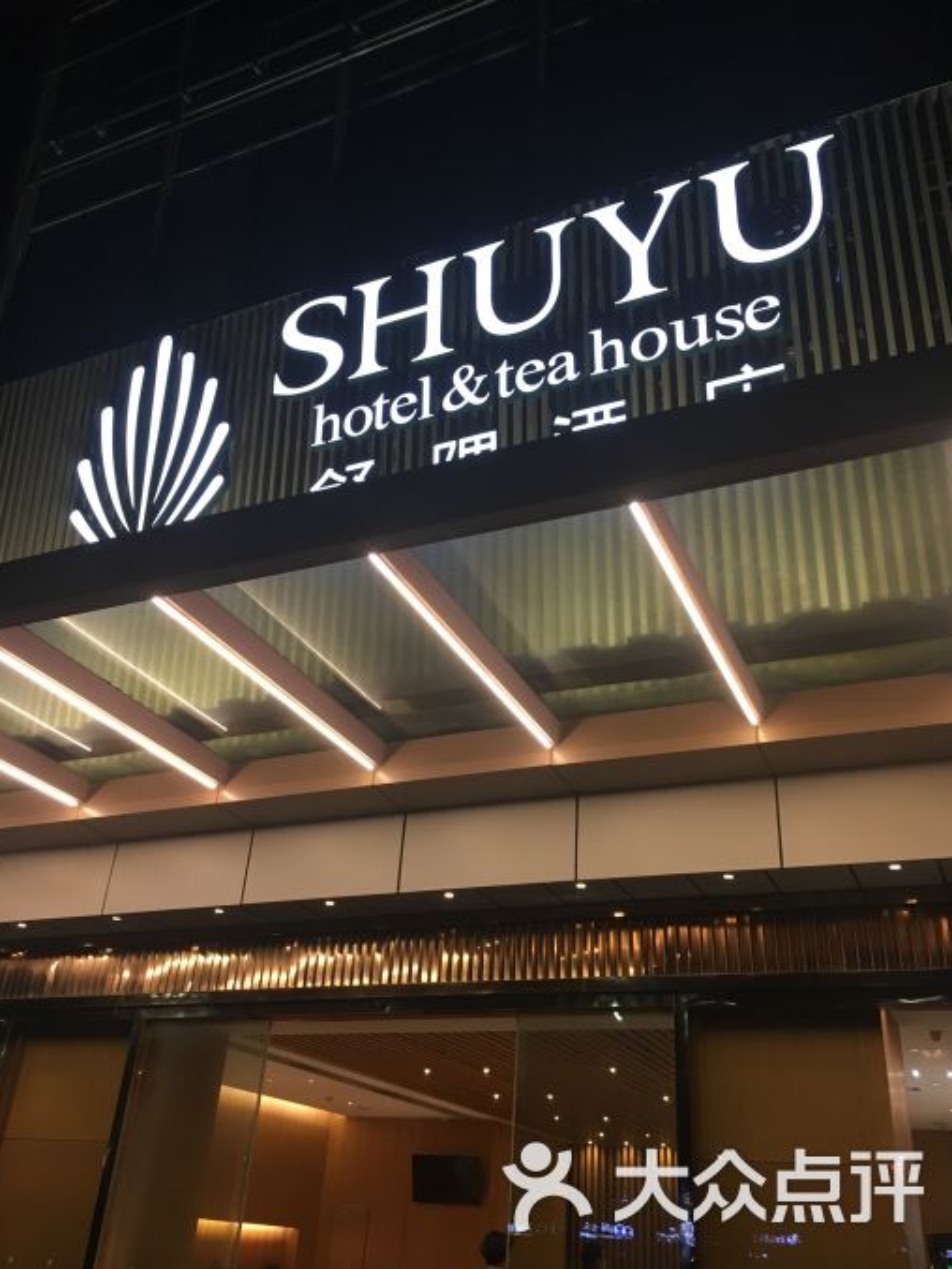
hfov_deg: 46.8
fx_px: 1100
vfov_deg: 60.0
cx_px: 481
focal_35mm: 30
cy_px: 628
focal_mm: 4.15
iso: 100
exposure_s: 1/33
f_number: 2.2
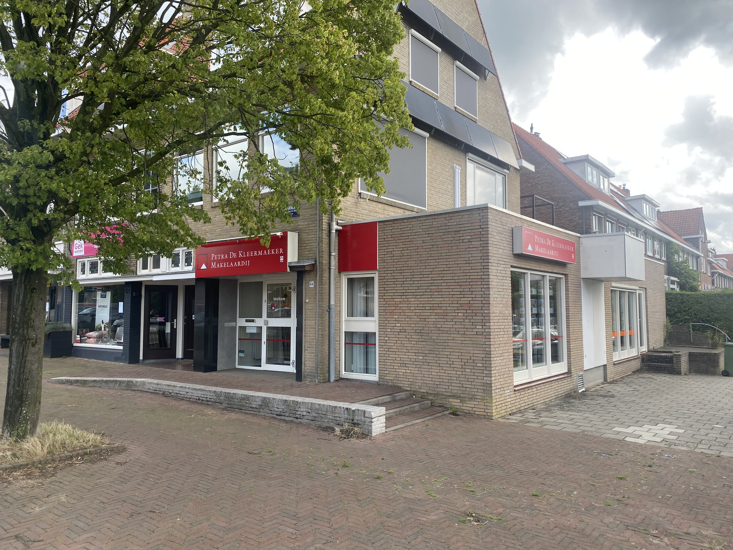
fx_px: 551
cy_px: 275
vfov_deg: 53.1
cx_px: 366
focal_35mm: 26
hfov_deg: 67.3
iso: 32
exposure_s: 1/487
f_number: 1.8
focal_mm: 4.25
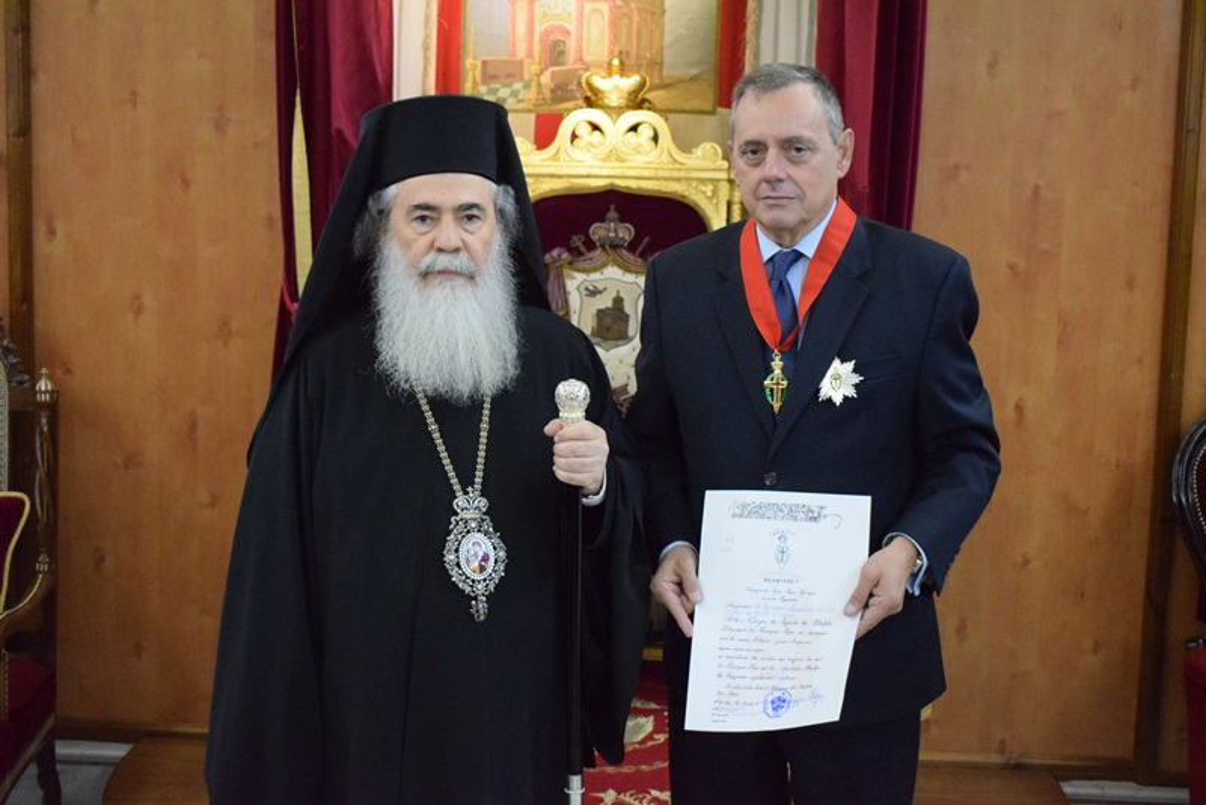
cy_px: 402
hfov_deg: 38.9
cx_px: 603
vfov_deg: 26.5
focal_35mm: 51
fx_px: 1709
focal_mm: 34
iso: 8000
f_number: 4.5
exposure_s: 1/100
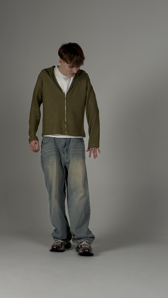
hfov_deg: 22.6
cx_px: 66
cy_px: 149
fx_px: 420
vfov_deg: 39.2
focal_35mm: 53
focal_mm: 6.76
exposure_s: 1/241
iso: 64
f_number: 1.78
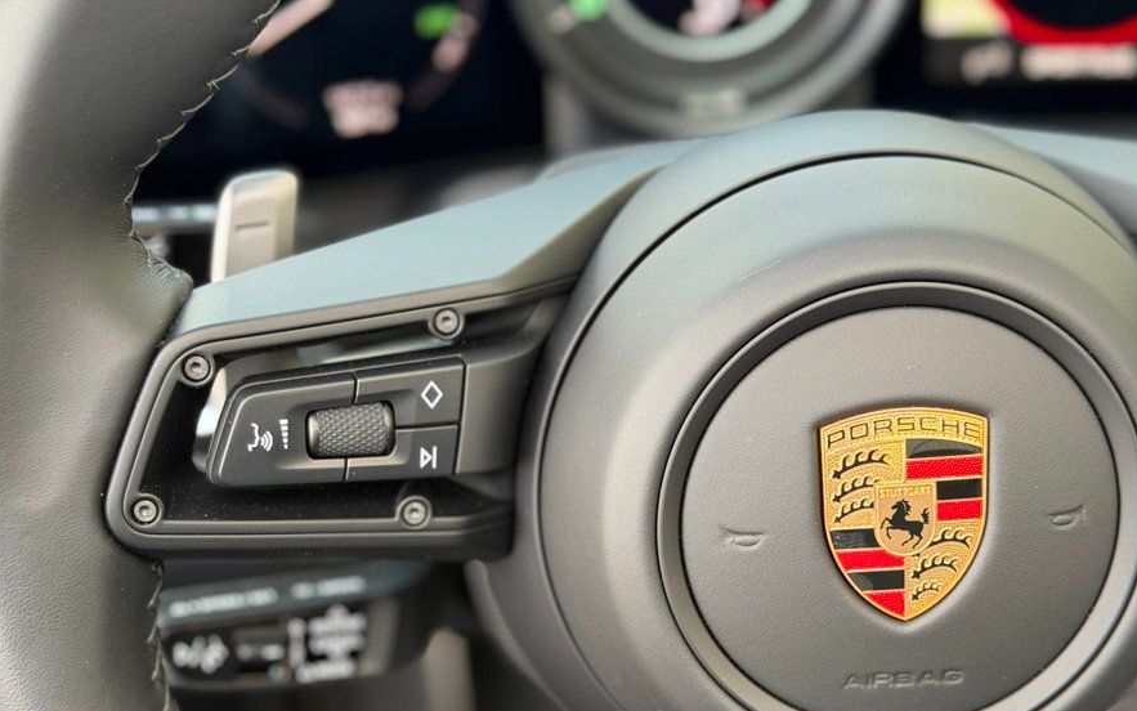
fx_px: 1828
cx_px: 492
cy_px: 493
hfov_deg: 34.5
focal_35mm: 59
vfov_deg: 21.9
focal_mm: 6.76
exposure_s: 1/121
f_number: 1.78
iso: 80
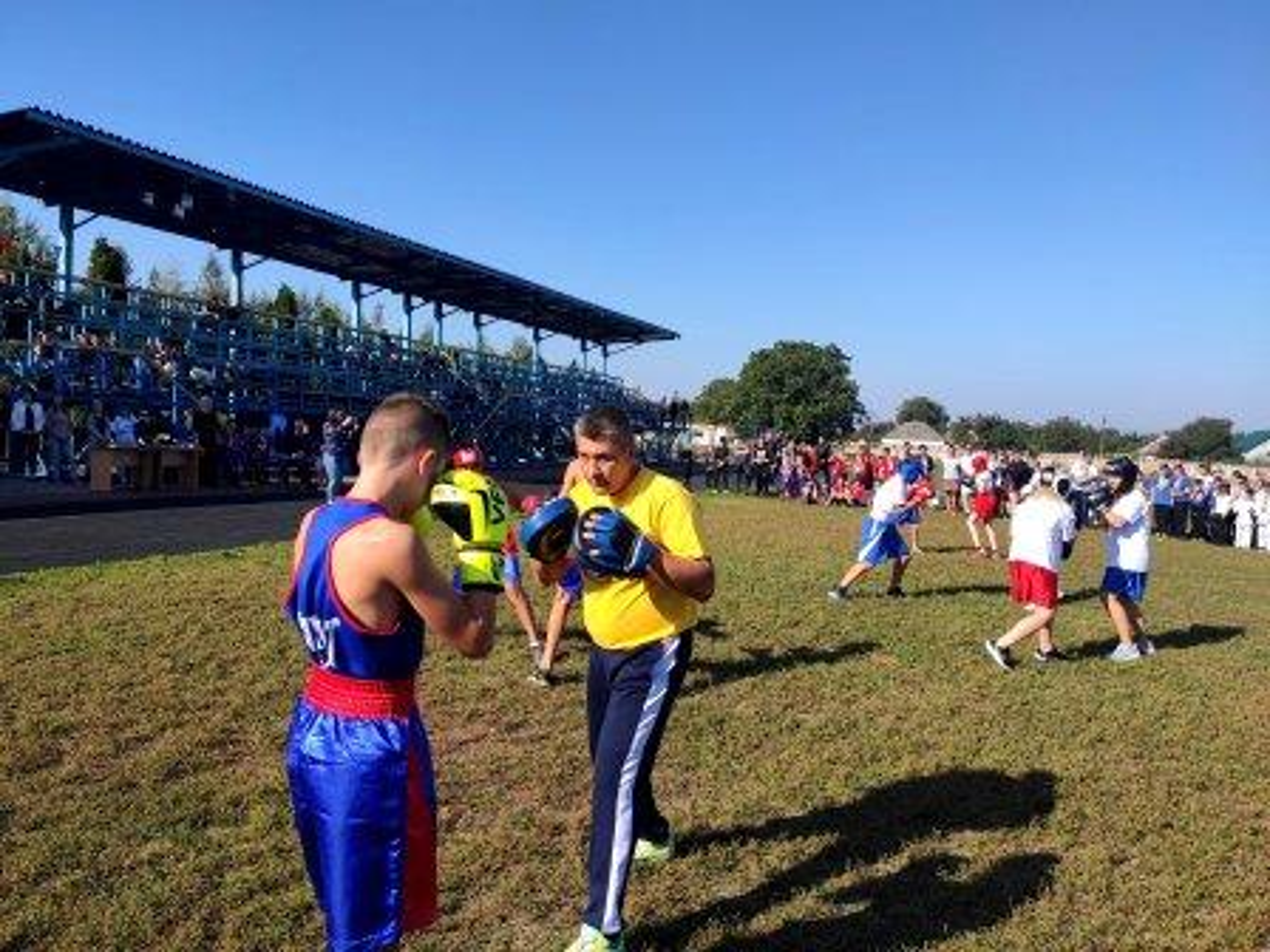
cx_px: 635
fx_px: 954
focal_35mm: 26
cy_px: 476
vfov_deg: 53.1
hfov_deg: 67.3
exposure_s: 1/1374
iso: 112
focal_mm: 4.77
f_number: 1.75
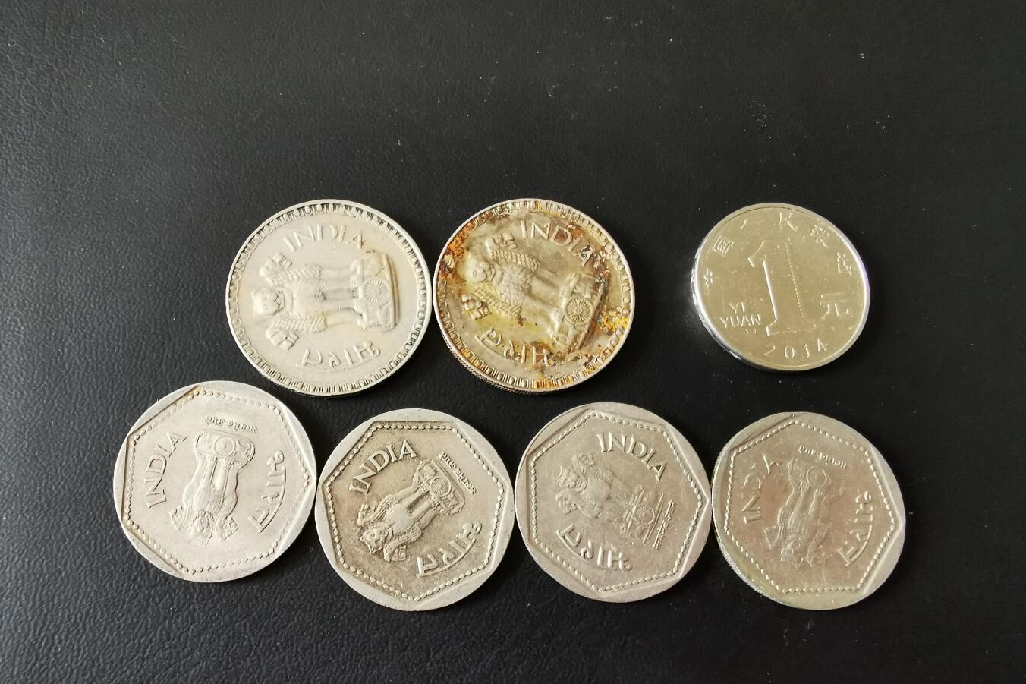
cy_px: 369
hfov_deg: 65.5
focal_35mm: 28
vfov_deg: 46.3
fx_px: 798
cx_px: 508
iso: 320
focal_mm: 2.35
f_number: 2.2
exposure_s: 1/33.3
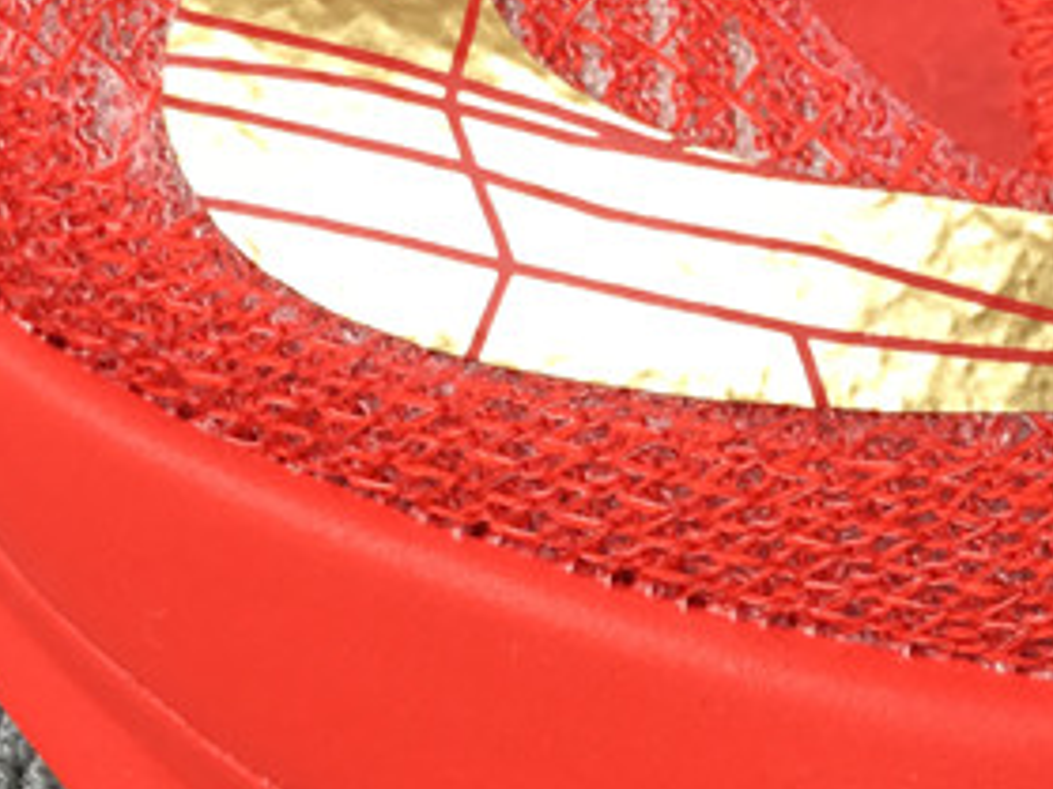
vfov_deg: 14.7
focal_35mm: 100
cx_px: 894
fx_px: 3041
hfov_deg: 19.4
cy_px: 130
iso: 25
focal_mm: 3.3
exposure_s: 1/50
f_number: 2.4
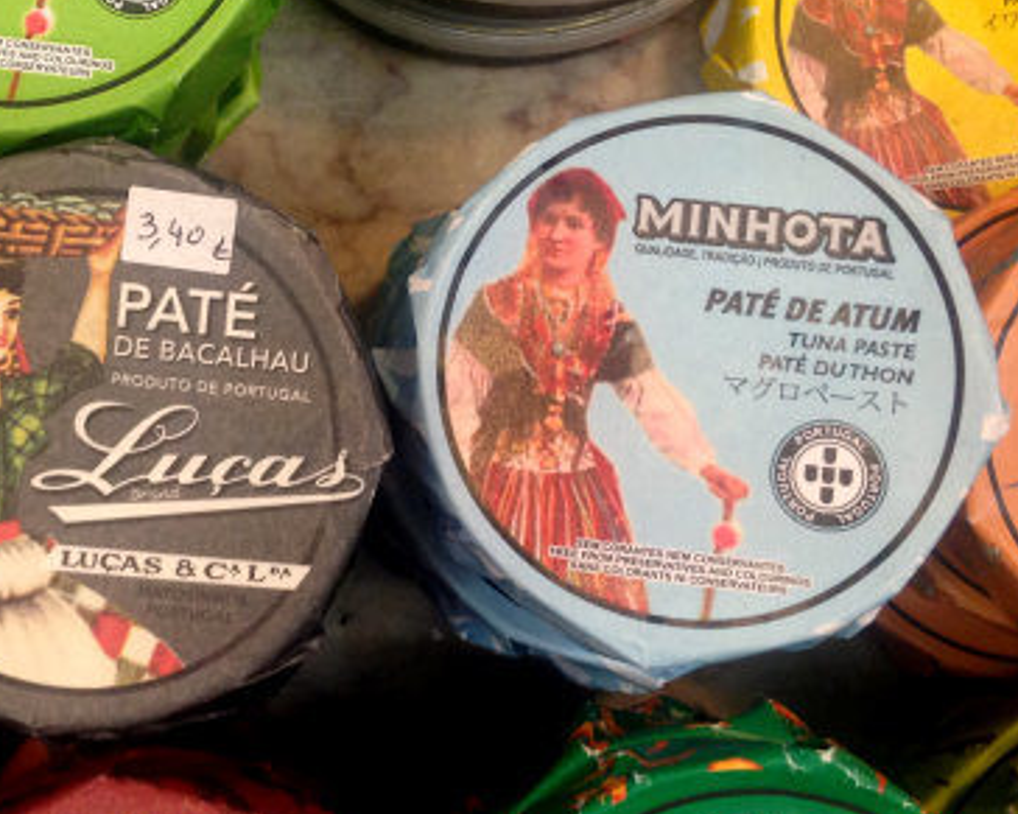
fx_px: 1867
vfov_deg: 24.6
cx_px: 221
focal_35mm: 62
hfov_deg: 29.9
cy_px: 427
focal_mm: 4.12
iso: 100
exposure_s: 1/20
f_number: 2.4
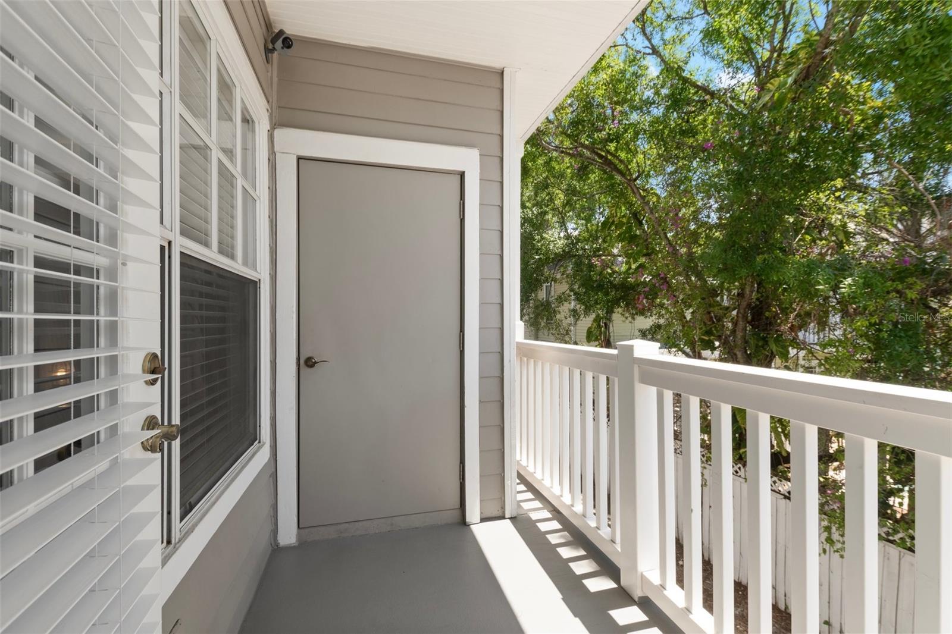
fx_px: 397
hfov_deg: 100.4
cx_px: 476
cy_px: 317
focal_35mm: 15
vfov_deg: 77.3
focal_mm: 10
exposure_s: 1/100
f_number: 7.1
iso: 400
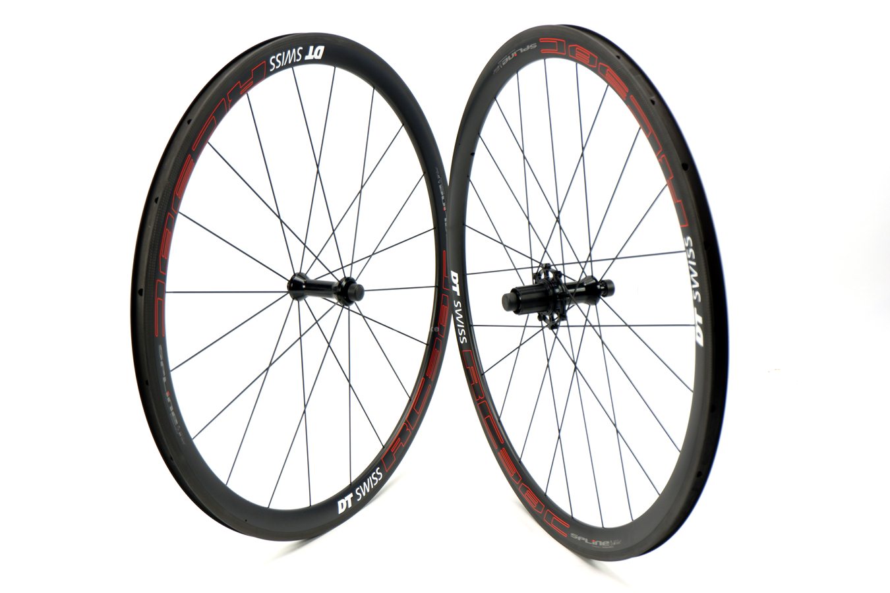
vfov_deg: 30.5
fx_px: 1088
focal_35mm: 44
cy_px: 296
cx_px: 445
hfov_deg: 44.5
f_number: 4.5
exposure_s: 1/125
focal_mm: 29.6
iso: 200
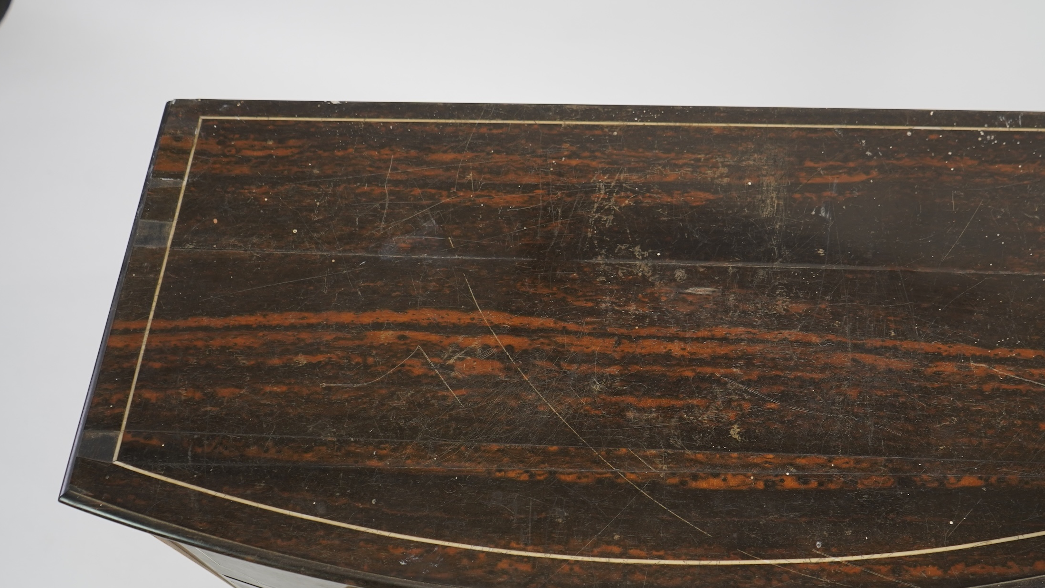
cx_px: 691
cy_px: 304
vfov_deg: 29.7
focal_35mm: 40
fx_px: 1108
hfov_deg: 49.7
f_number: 5
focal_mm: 28
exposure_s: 1/60
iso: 400
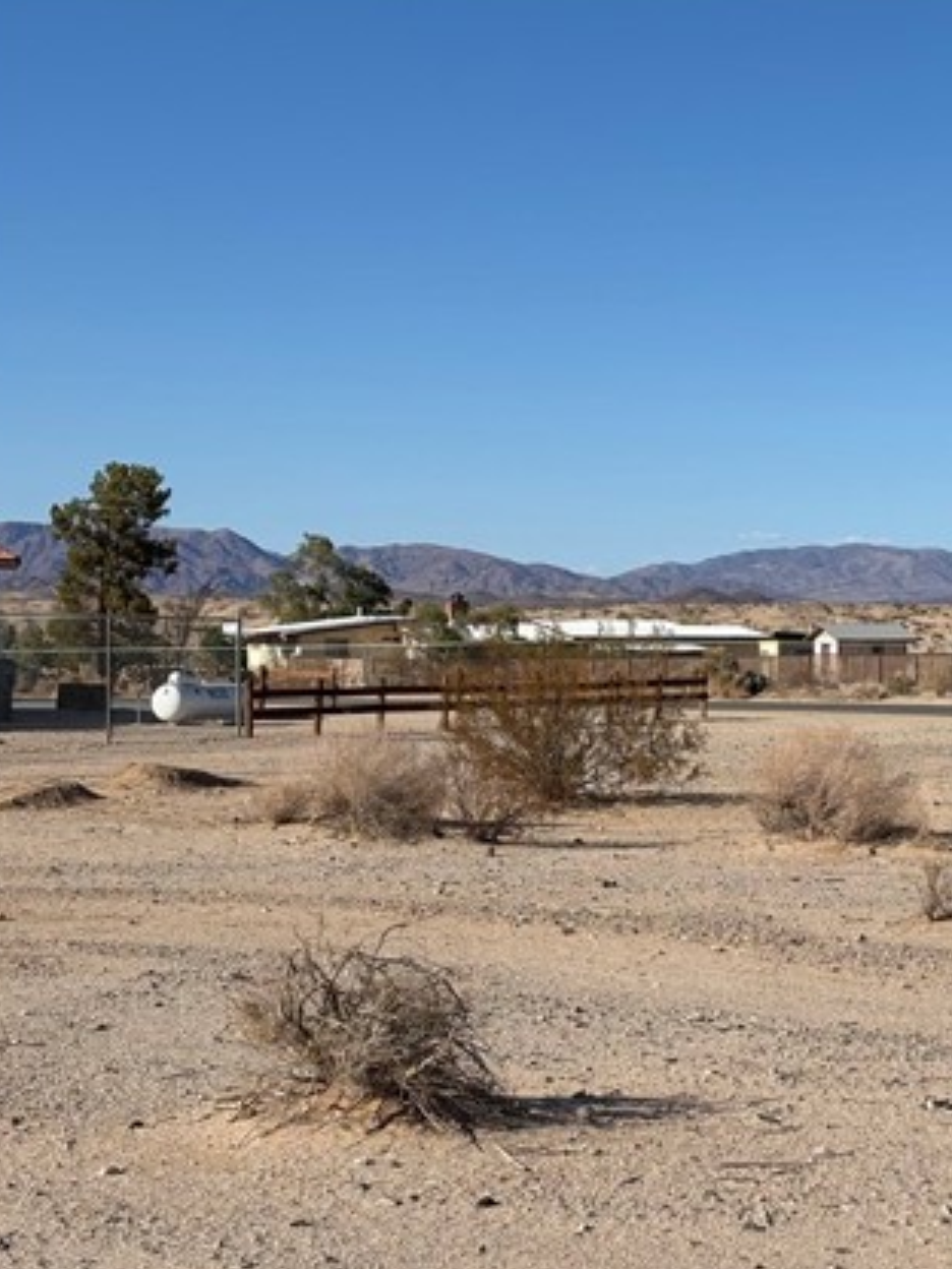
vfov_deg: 24.4
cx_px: 955
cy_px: 699
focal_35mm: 80
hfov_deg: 18.0
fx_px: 2934
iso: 40
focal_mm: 5.96
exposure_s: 1/4630
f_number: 1.6
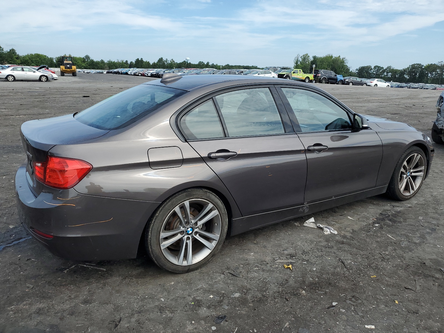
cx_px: 222
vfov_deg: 53.1
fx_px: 333
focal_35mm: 26
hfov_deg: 67.3
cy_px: 166
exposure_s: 1/2500
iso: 50
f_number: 1.5
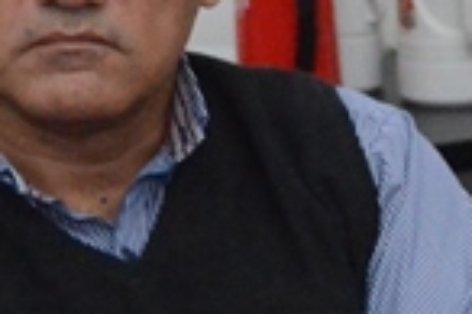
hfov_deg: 7.6
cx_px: 896
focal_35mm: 263
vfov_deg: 5.2
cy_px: 249
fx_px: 3444
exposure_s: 1/800
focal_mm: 32
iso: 6400
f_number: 4
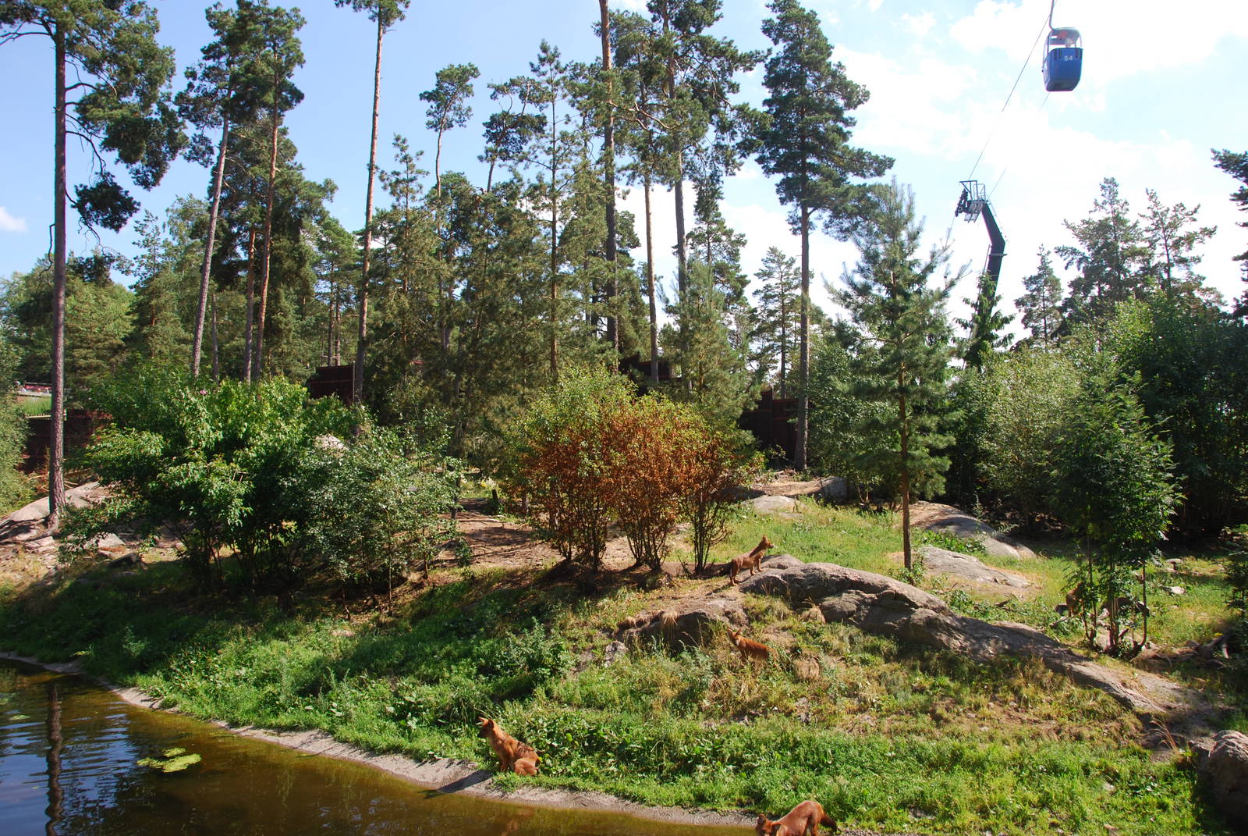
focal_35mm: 27
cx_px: 624
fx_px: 937
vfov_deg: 48.0
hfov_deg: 67.3
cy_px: 418
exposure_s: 1/160
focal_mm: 18
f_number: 6.3
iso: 100
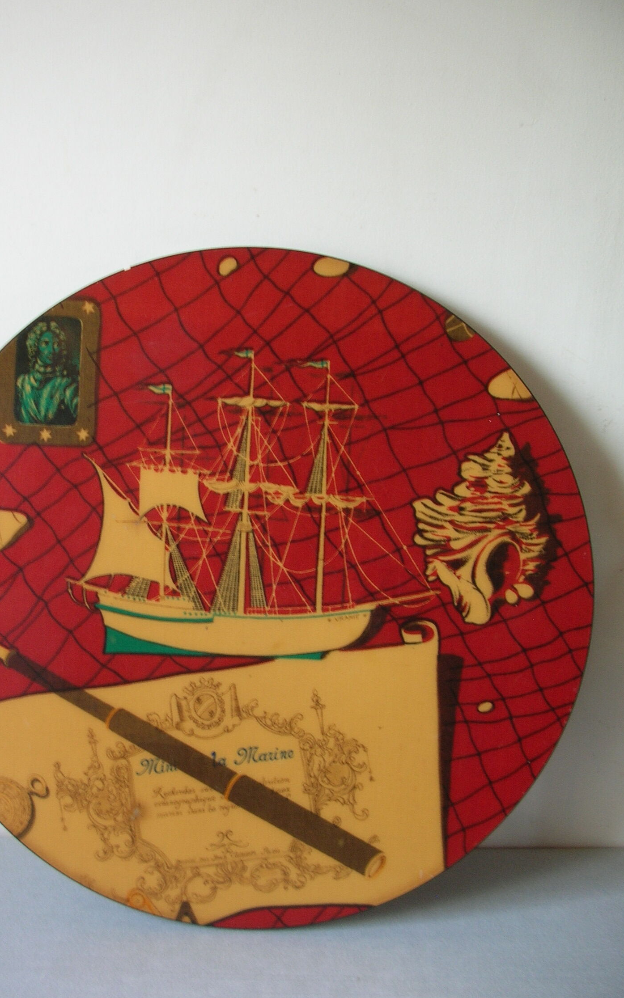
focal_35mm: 38
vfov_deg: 51.5
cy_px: 500
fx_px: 1034
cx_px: 246
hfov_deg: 33.5
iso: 50
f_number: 2.8
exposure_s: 1/14.6
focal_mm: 5.8
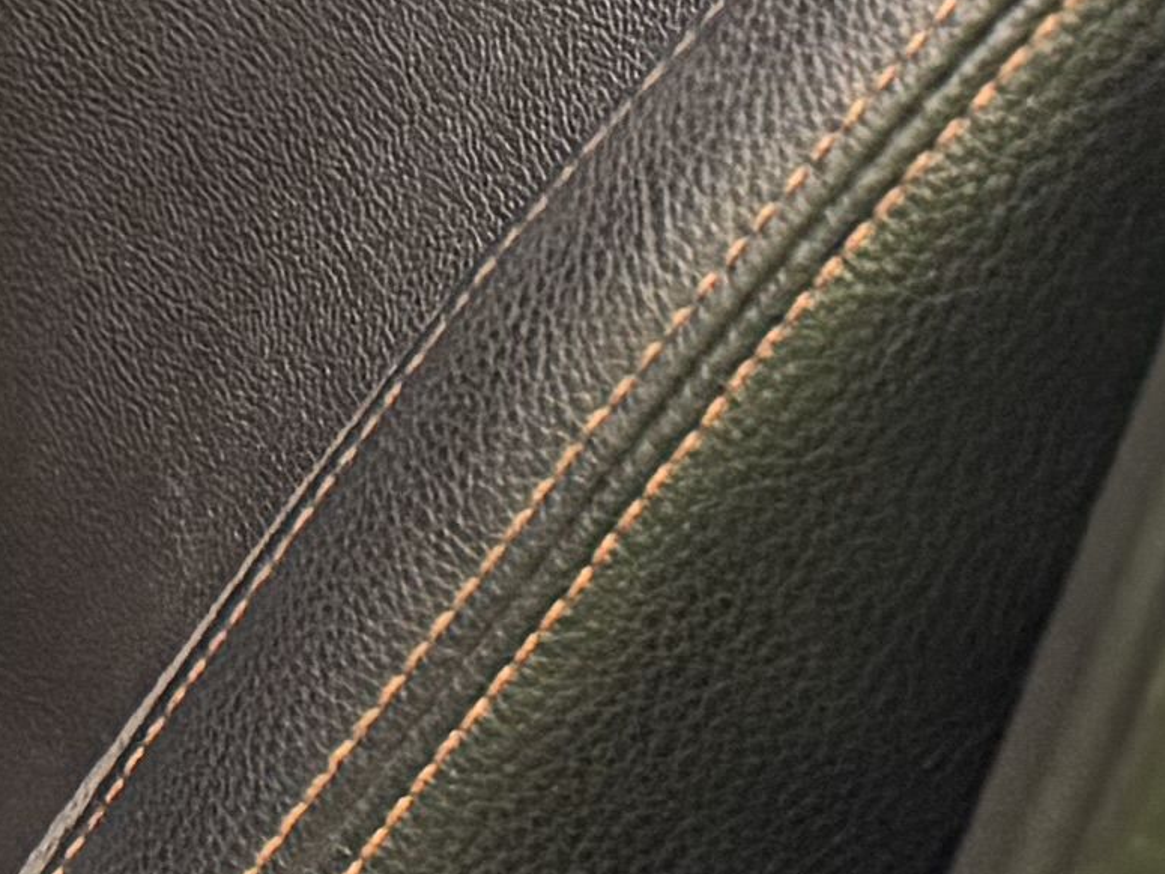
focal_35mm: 177
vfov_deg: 7.9
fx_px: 5956
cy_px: -1116
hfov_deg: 8.8
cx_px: -2569
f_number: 1.78
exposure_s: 1/50
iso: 400
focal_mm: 6.76
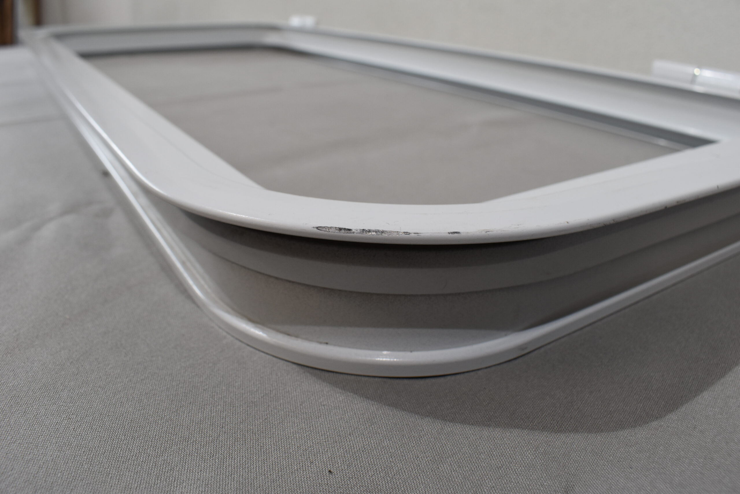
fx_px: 555
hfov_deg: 67.4
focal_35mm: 27
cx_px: 370
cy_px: 247
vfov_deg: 47.9
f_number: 8
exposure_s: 1/60
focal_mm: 18
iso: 400
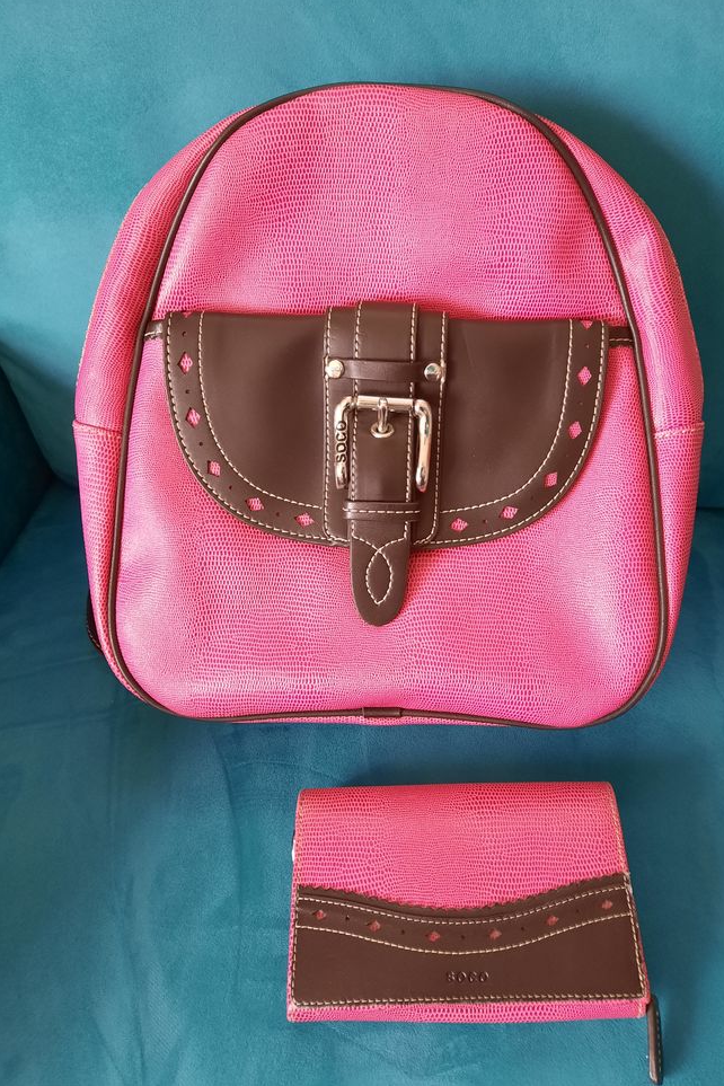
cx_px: 385
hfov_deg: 47.9
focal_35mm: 27
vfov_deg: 67.4
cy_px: 533
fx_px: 814
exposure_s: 1/33
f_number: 2
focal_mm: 4.6
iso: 400
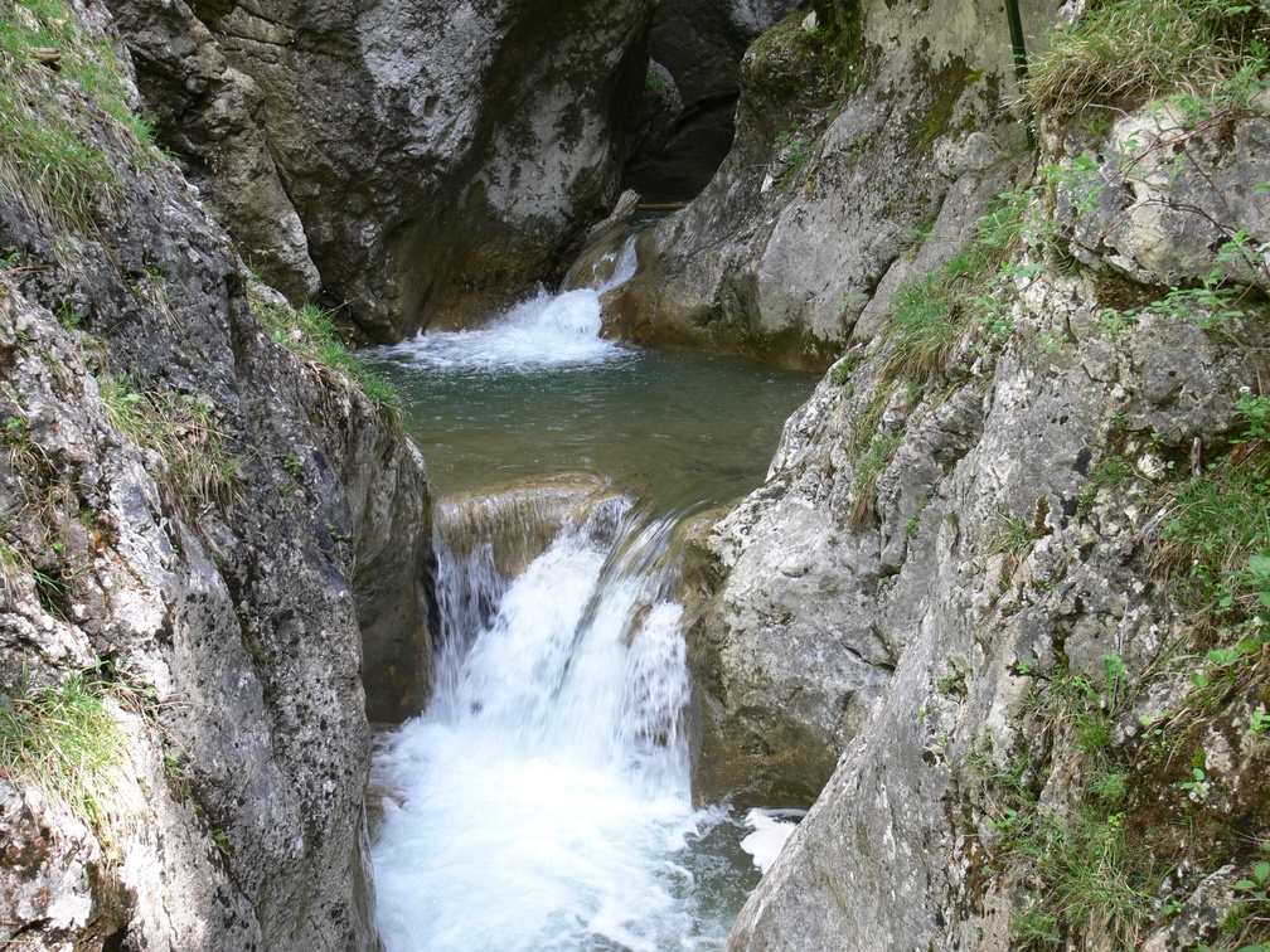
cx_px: 635
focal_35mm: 35
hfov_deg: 52.6
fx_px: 1284
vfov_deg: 40.7
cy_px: 476
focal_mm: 7.4
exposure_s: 1/60
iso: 80
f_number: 3.2
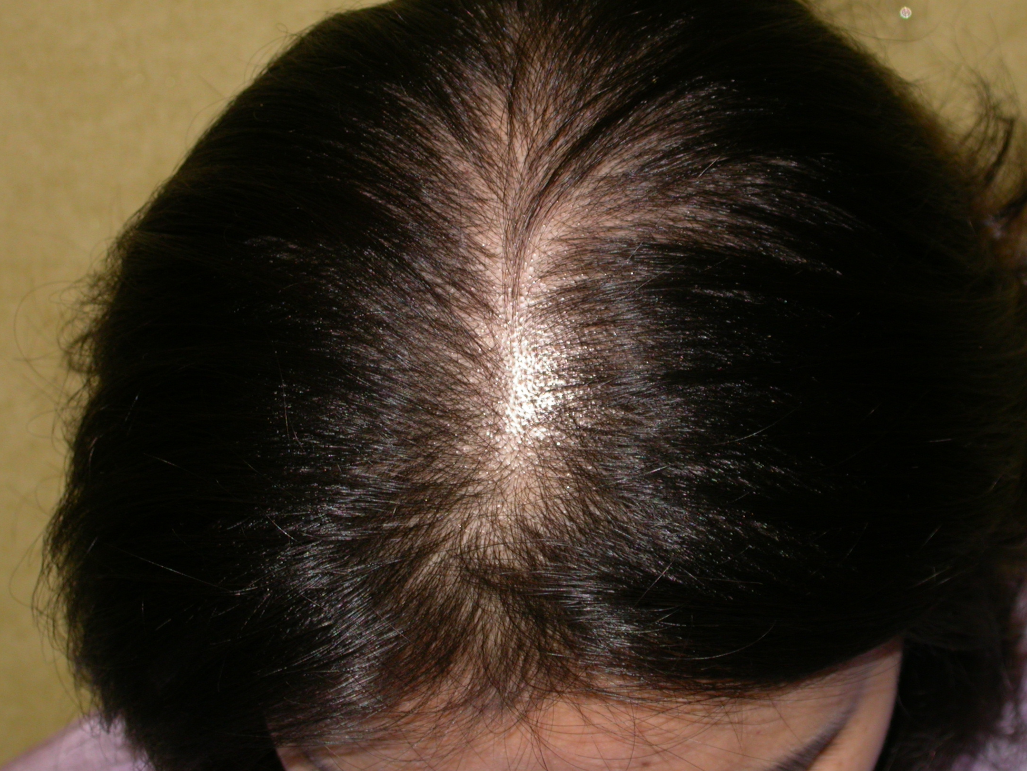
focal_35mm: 140
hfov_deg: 14.1
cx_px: 539
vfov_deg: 10.6
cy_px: 390
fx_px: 4154
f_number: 4.6
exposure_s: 1/60.3
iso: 100
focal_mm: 27.5
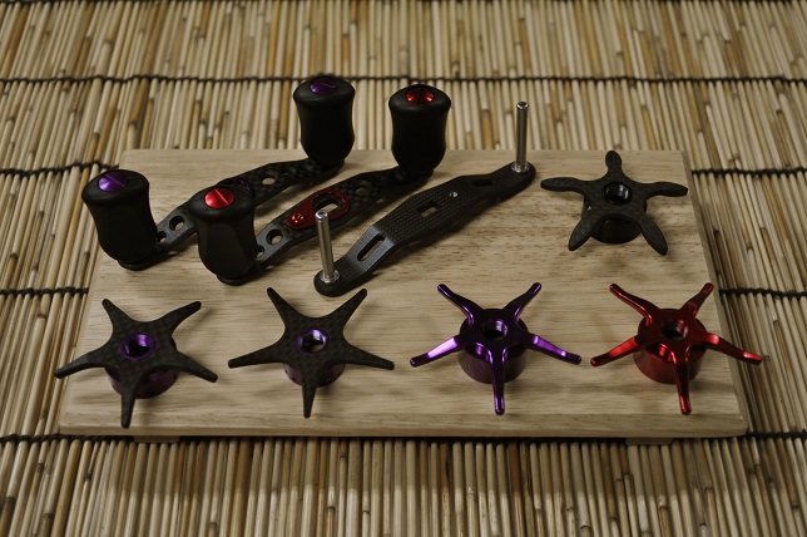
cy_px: 268
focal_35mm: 51
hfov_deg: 38.9
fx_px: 1142
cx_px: 404
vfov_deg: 26.4
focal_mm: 34
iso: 560
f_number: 5
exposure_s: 1/60
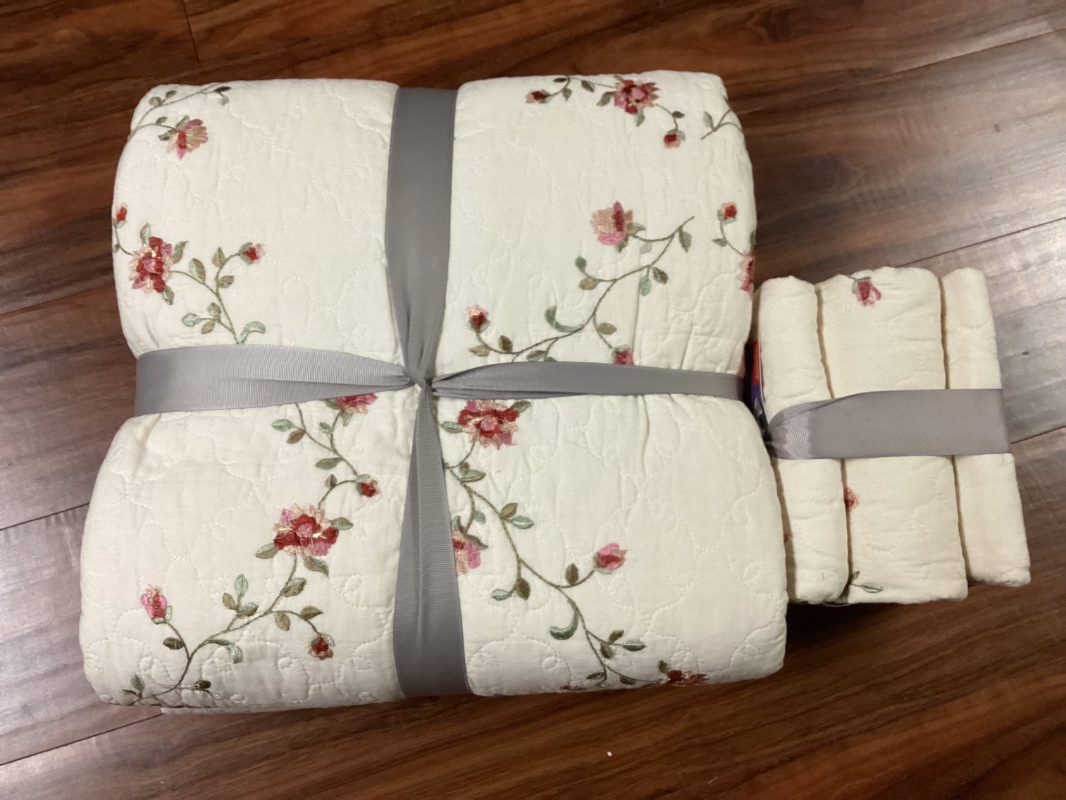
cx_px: 533
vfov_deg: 45.4
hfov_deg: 58.3
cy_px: 400
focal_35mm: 31
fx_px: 955
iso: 320
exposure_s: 1/60
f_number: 2.4
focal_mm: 3.3
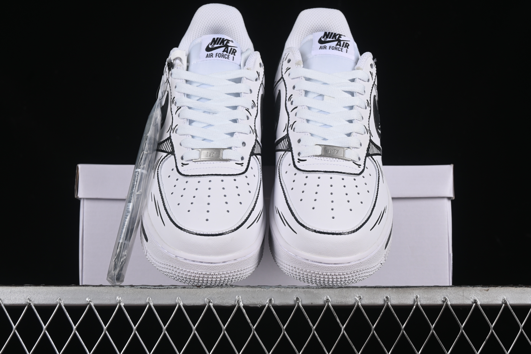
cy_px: 177
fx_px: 1106
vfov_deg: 18.2
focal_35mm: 75
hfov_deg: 27.0
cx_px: 266
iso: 160
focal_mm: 50
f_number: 8
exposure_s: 1/100
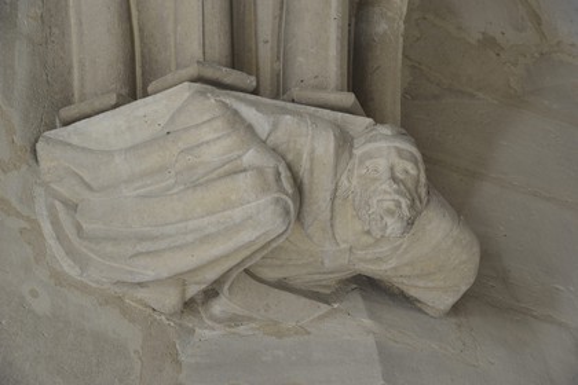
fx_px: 2890
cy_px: 192
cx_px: 289
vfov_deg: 7.6
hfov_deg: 11.4
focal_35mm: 180
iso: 200
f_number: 10
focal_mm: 180
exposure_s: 3
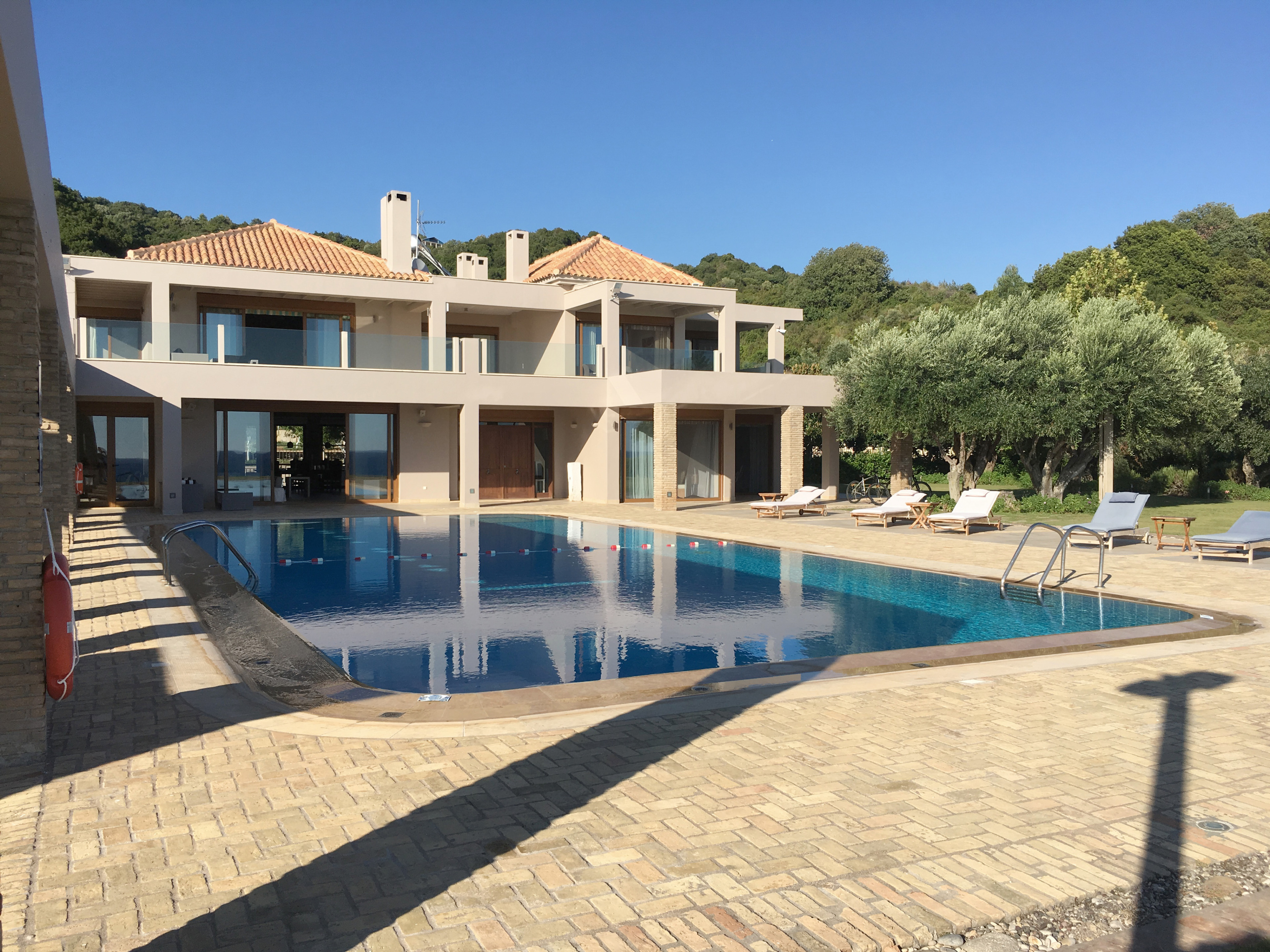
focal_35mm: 29
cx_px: 635
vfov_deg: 48.2
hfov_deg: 61.7
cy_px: 476
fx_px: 1064
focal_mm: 4.15
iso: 25
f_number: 2.2
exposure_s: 1/1570
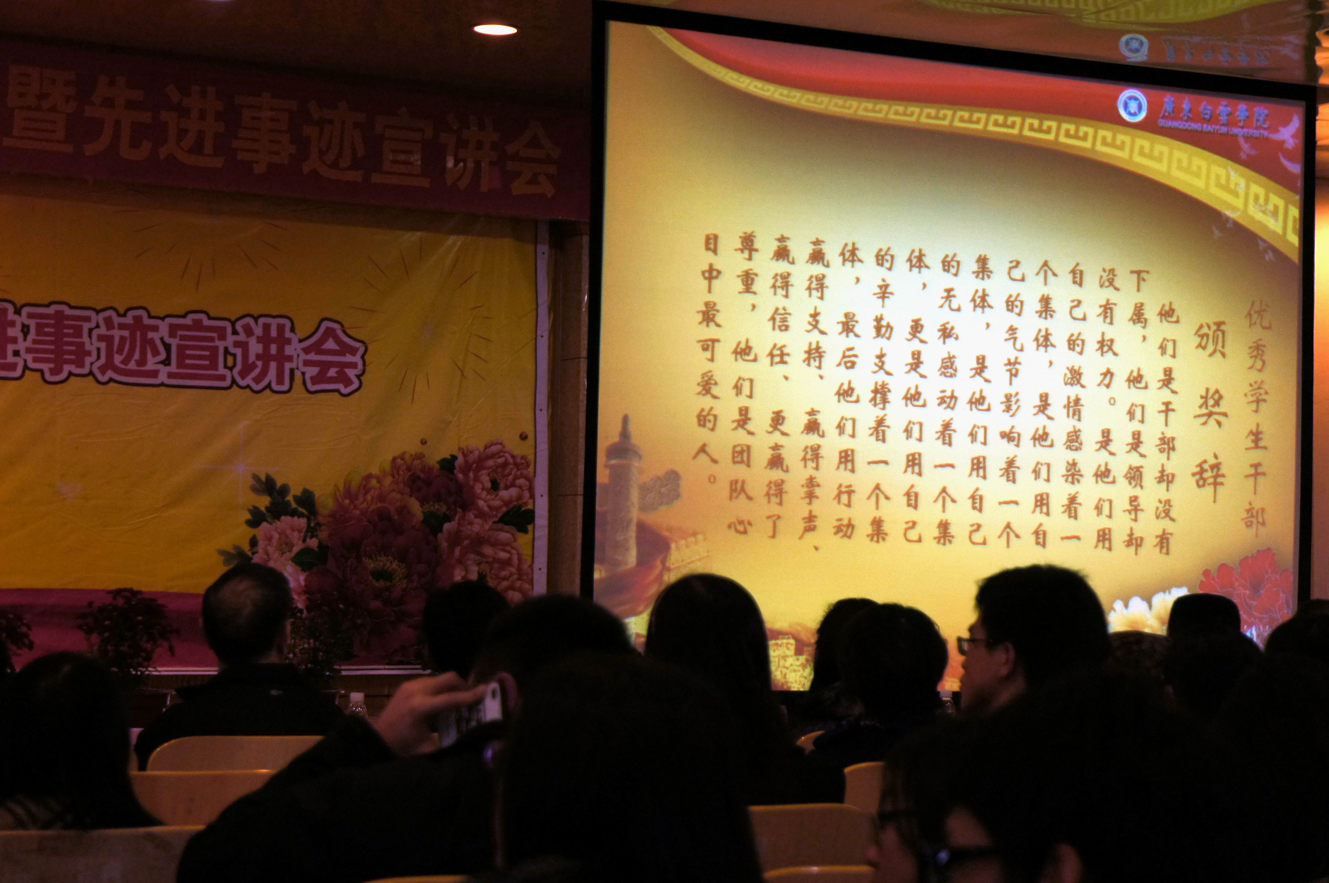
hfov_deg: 24.6
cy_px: 442
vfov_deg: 16.5
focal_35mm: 82
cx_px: 664
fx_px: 3042
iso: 800
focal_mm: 55
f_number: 5.6
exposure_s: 1/100
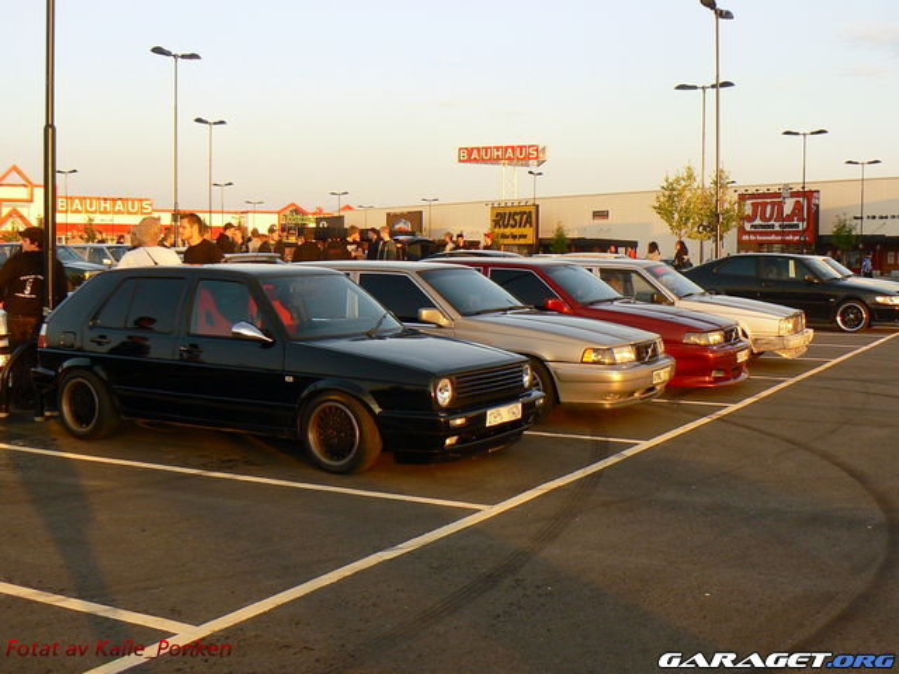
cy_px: 337
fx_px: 1117
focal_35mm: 43
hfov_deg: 43.9
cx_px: 450
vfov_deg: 33.6
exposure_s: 1/250
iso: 80
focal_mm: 6
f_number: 4
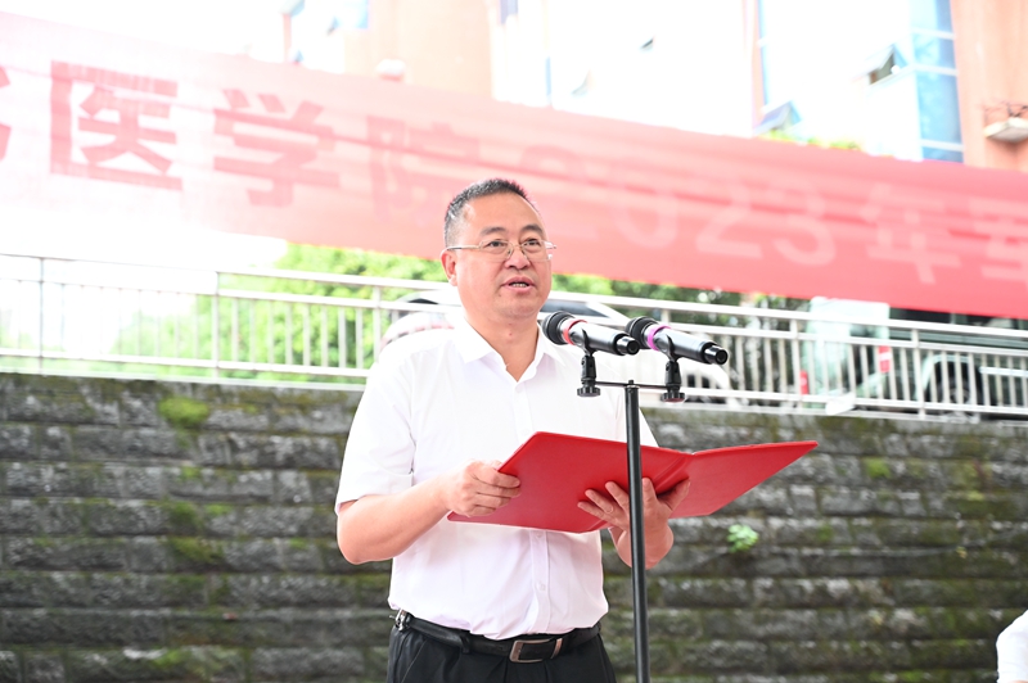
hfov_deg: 33.4
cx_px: 514
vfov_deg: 22.6
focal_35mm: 60
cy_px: 342
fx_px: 1712
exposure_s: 1/200
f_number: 4
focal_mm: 60
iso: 5000
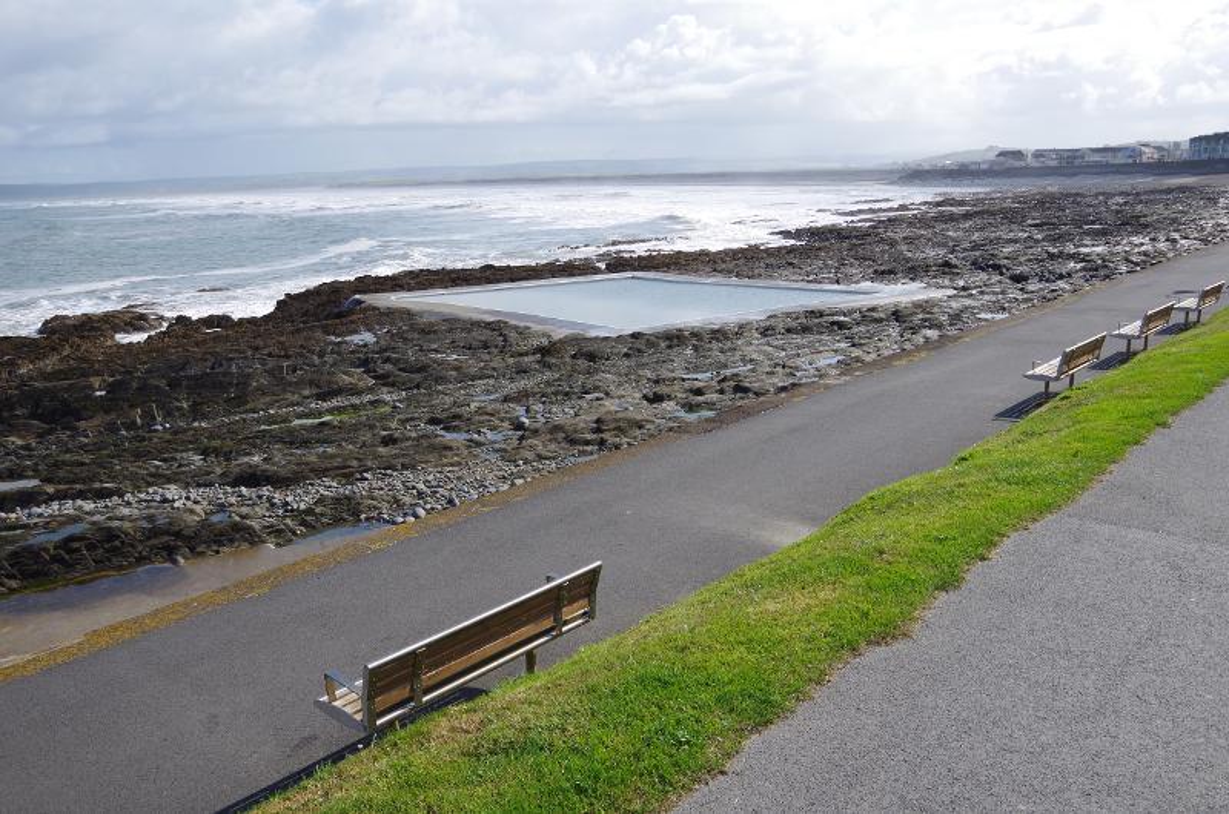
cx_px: 614
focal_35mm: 27
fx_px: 920
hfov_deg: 67.5
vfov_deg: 47.7
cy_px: 407
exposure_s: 1/125
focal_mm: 18
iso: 100
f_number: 11
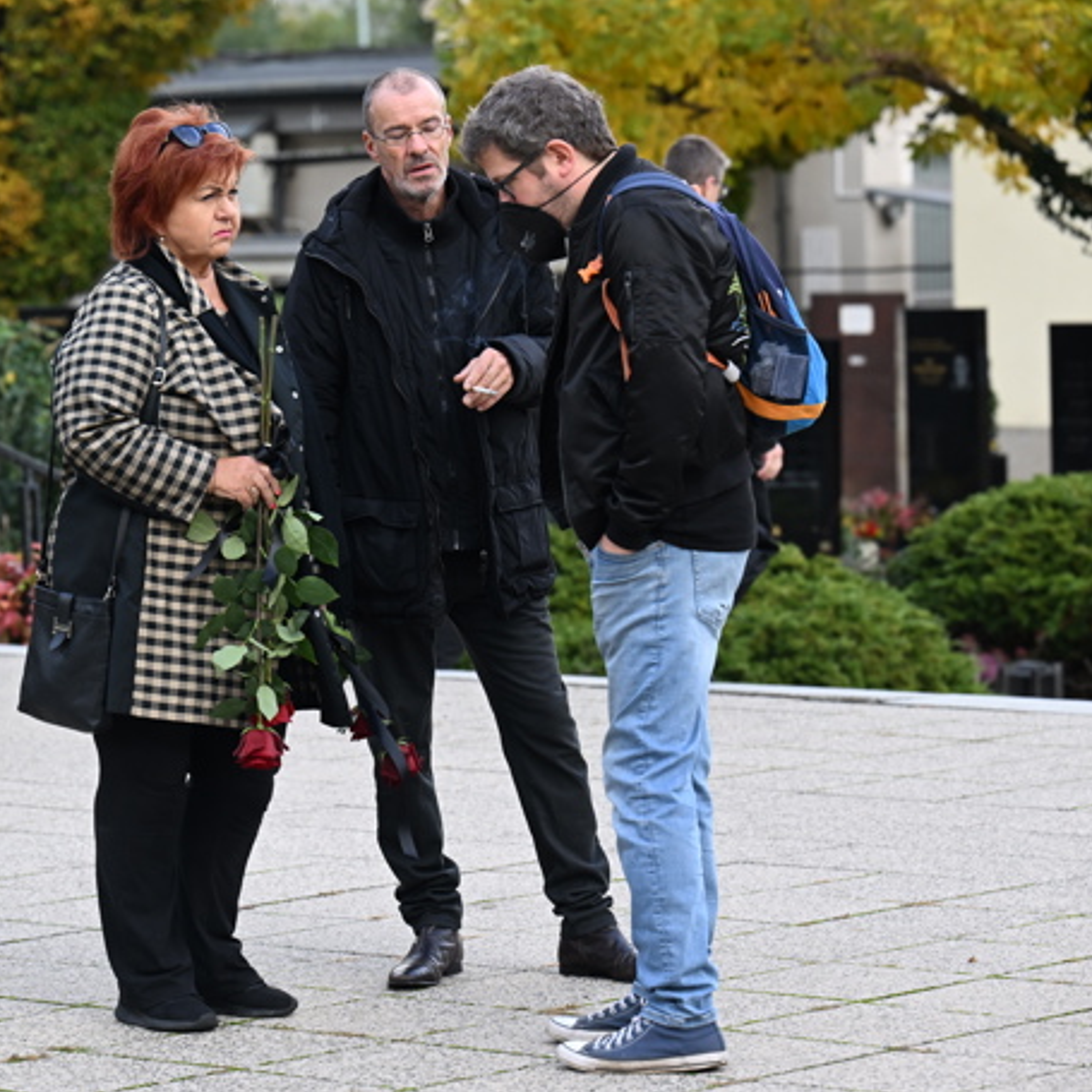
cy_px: 542
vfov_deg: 10.9
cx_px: 326
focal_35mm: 161
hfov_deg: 10.8
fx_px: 5746
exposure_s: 1/1250
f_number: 5
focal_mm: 125
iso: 1250
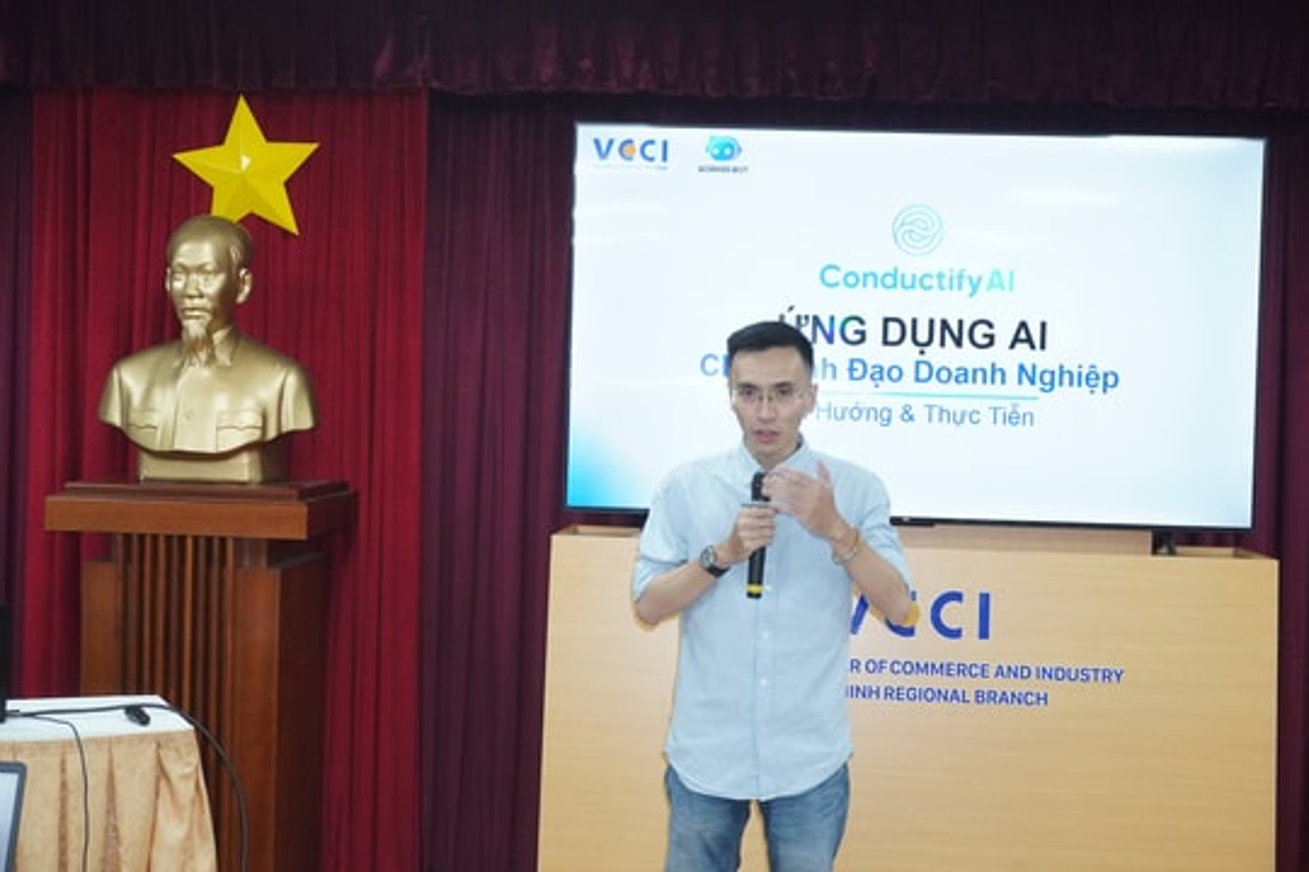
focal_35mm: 54
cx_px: 654
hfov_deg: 36.9
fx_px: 1963
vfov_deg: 25.1
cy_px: 436
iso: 5000
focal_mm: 36
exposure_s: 1/100
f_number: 10
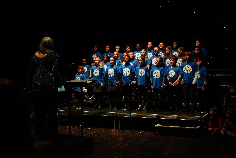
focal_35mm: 44
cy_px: 79
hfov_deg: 45.0
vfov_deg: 30.9
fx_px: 285
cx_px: 118
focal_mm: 29
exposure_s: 1/320
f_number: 5.6
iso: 6400
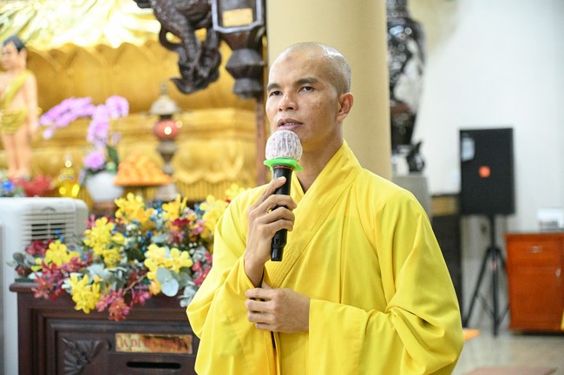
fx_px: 1174
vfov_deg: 18.1
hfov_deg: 27.0
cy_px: 188
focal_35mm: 75
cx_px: 282
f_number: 4
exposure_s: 1/250
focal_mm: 75
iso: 25600
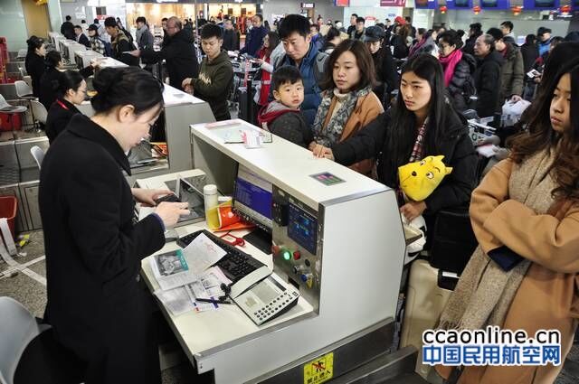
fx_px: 434
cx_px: 290
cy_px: 192
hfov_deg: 67.4
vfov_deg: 47.8
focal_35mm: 27
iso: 360
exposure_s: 1/20
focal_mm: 18
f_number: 3.5
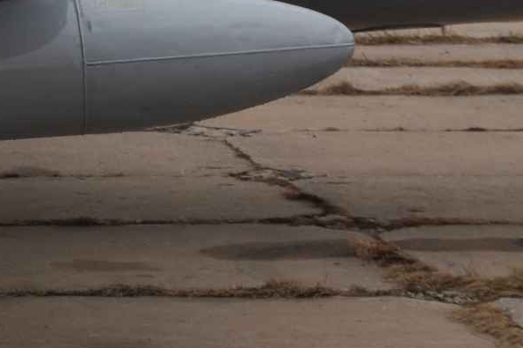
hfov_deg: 7.9
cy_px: -197
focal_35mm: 258
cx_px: -208
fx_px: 3743
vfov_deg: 5.3
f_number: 7.1
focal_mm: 50
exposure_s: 1/100
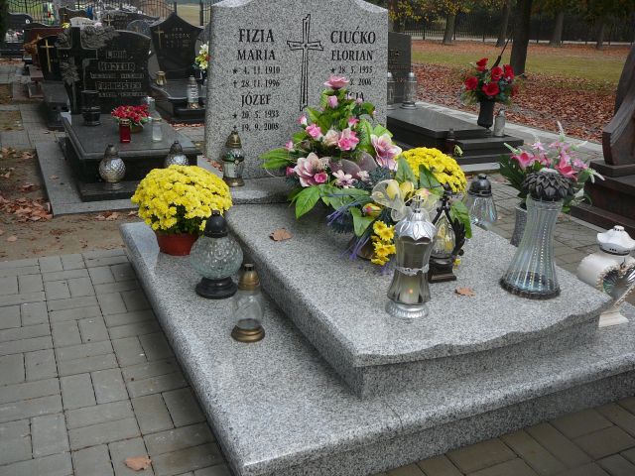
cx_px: 318
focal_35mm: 35
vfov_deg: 40.7
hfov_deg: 52.6
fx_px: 642
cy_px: 238
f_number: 2.8
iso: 80
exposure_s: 1/500
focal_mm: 5.2
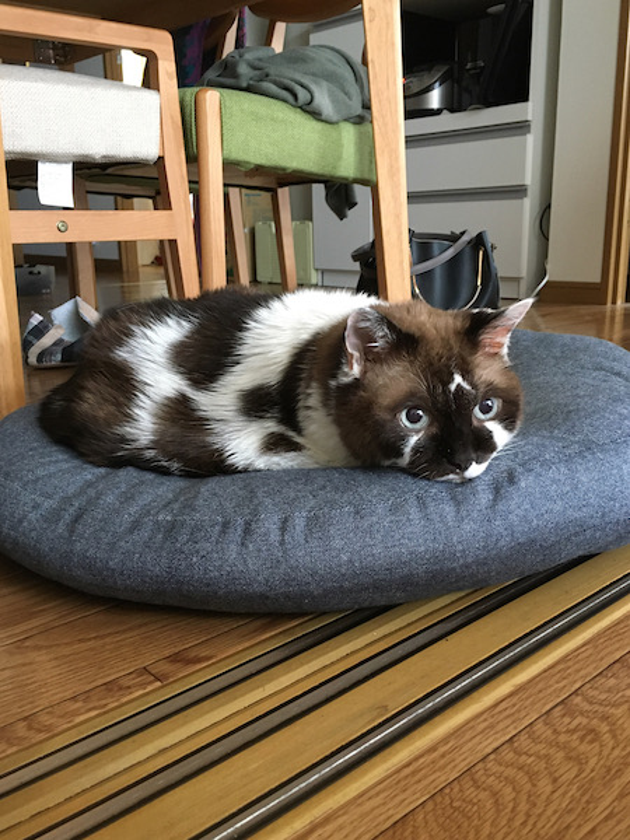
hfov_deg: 48.2
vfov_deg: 61.7
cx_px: 315
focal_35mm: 29
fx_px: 704
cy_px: 420
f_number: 2.2
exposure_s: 1/30
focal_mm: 4.15
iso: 200
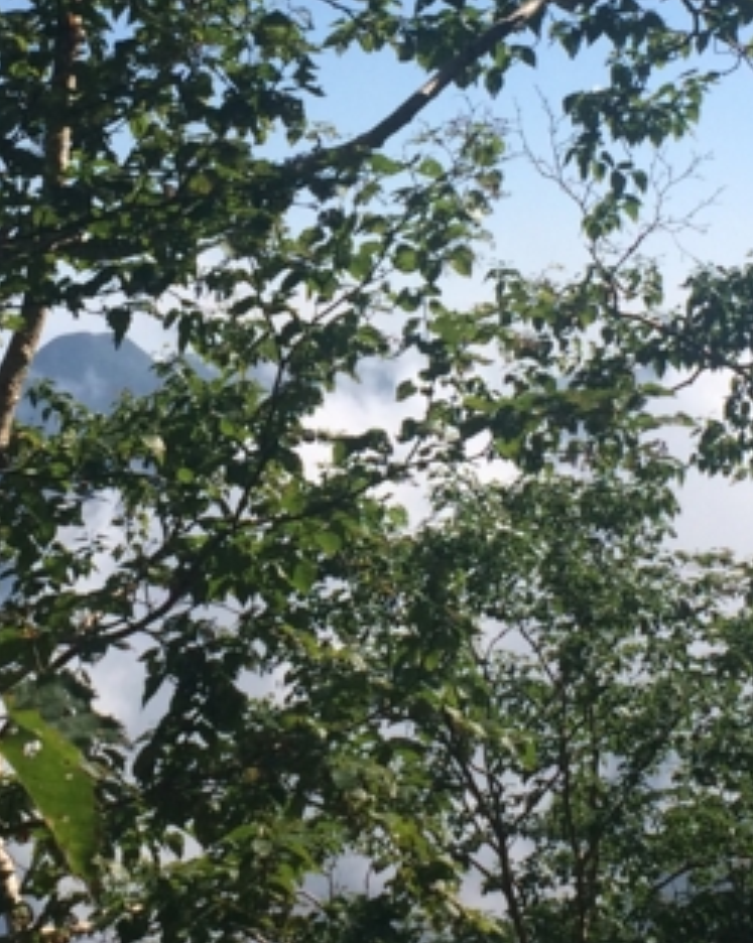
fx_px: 2595
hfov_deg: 16.5
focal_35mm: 93
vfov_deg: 20.5
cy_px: 239
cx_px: 239
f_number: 2.2
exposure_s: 1/2933
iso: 32
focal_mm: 4.15
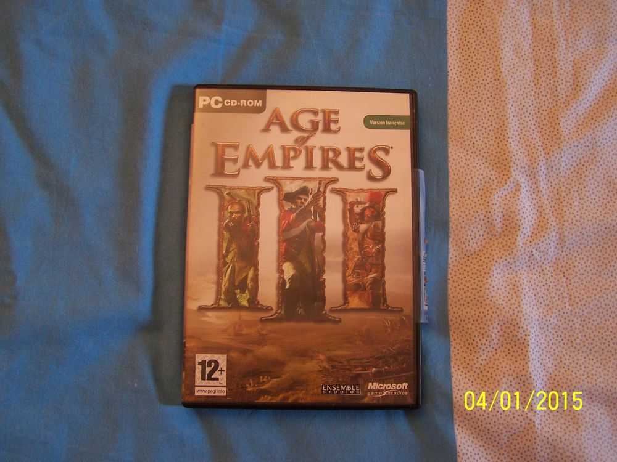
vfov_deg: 37.7
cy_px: 231
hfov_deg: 49.0
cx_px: 308
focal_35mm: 38
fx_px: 677
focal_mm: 6.3
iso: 140
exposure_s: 1/30
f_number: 2.8
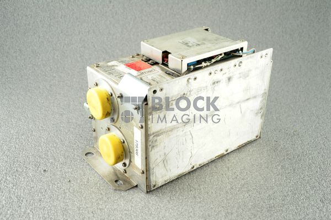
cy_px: 110
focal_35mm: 45
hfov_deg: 43.6
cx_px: 166
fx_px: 413
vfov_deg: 29.8
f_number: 5.6
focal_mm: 45
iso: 800
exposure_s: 1/100
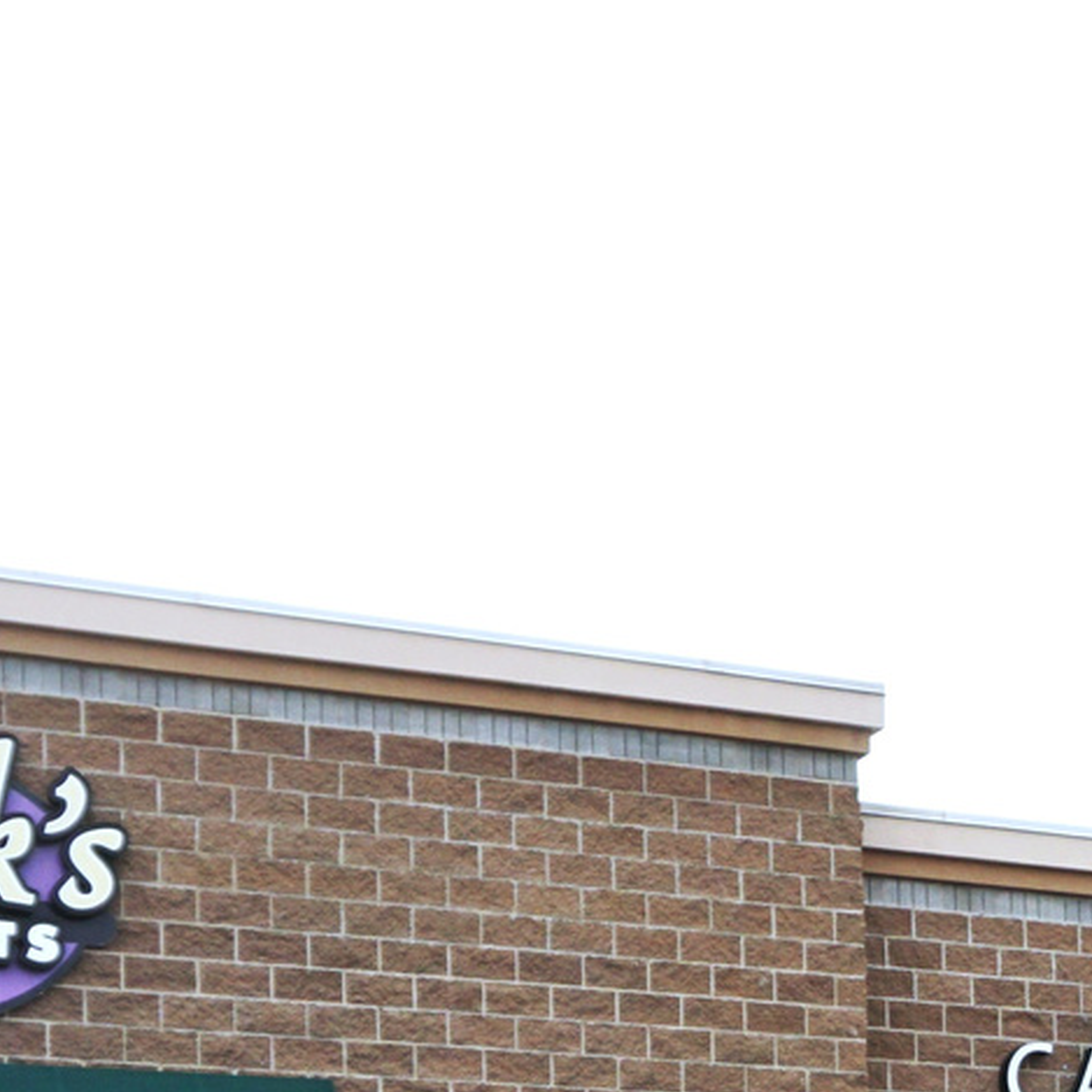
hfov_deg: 18.3
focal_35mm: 89
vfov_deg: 17.9
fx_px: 3176
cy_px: 1512
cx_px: 1395
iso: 100
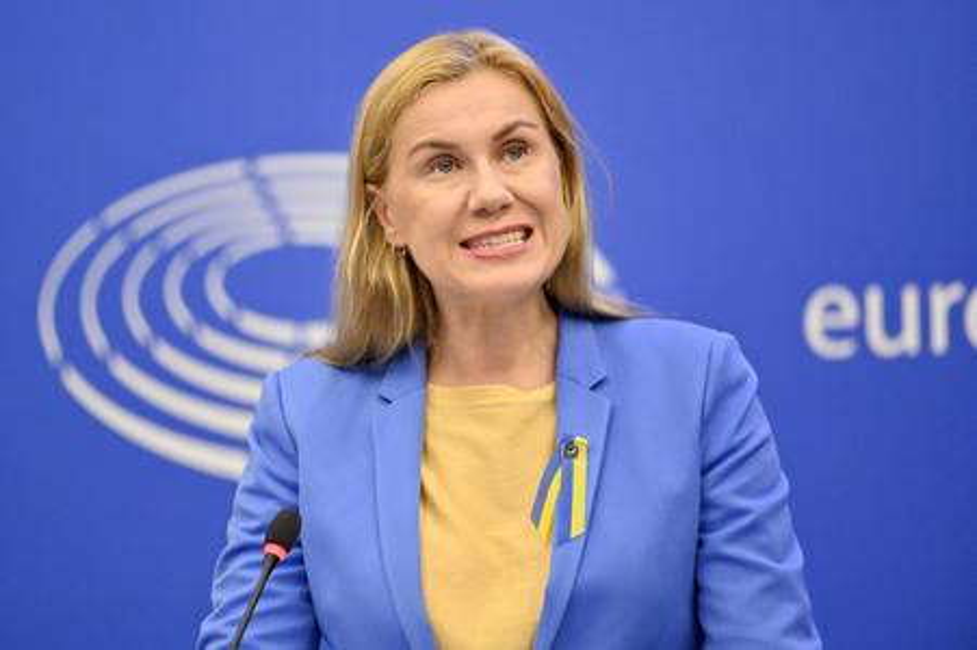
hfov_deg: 10.3
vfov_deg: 6.9
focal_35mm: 200
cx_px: 488
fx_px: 5424
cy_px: 325
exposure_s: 1/1000
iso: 5000
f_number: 2.8
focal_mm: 200
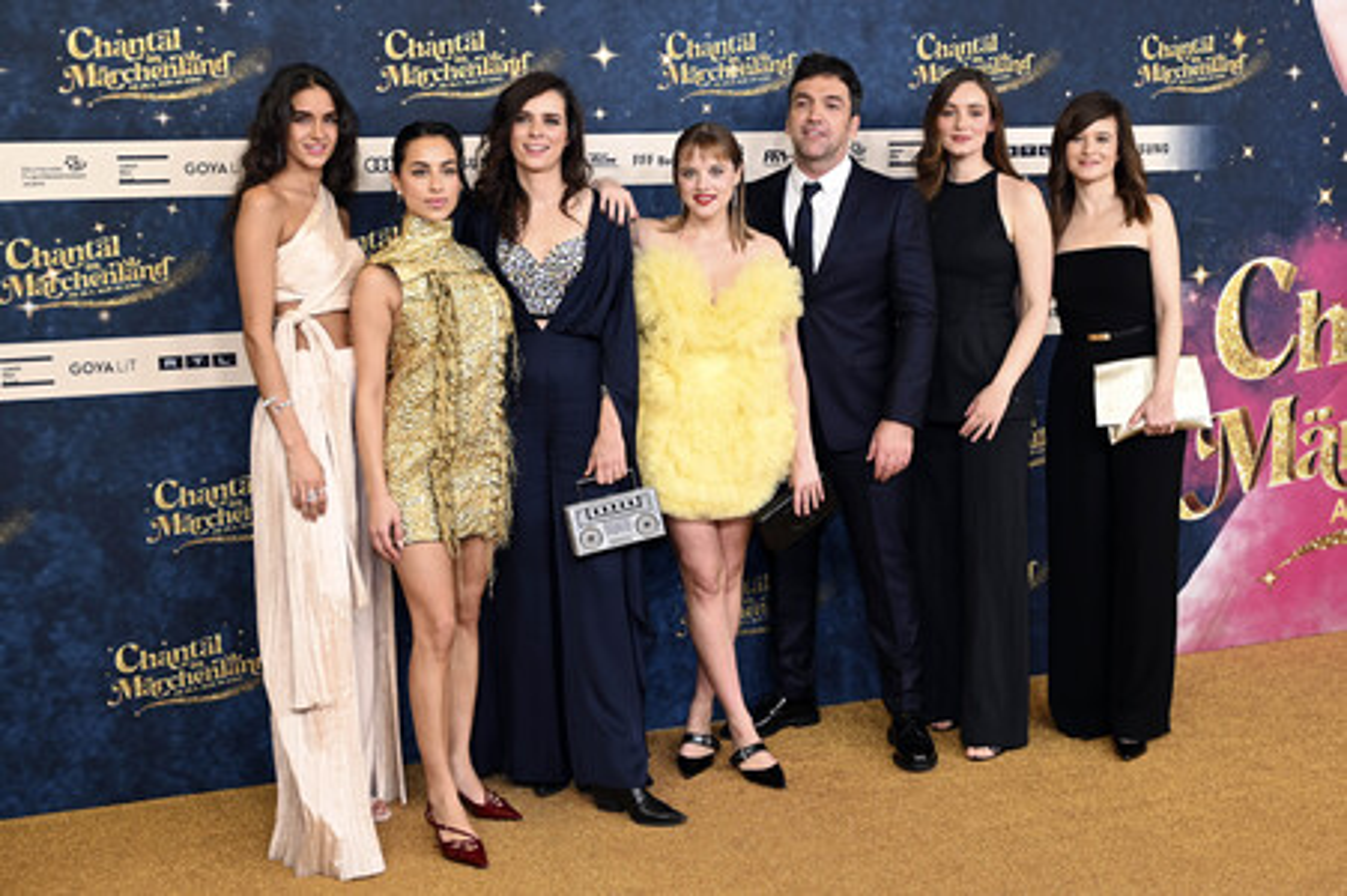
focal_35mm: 39
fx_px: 1458
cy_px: 448
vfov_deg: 34.2
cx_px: 674
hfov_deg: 49.6
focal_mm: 39
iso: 320
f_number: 2.8
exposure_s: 1/160
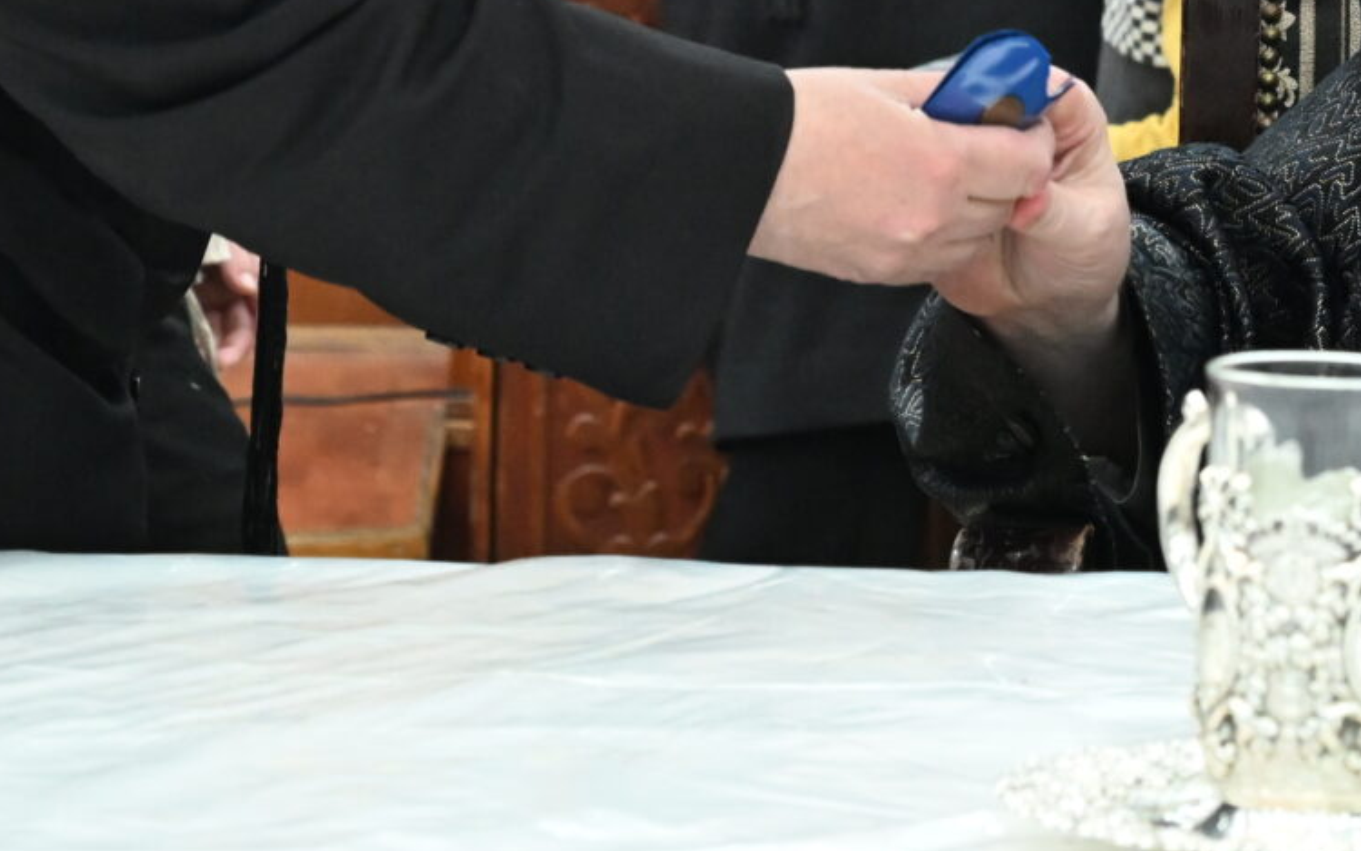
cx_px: 1403
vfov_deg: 7.1
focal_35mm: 181
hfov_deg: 11.4
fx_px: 6715
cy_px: -406
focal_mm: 52
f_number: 5.6
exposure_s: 1/250
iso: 3200
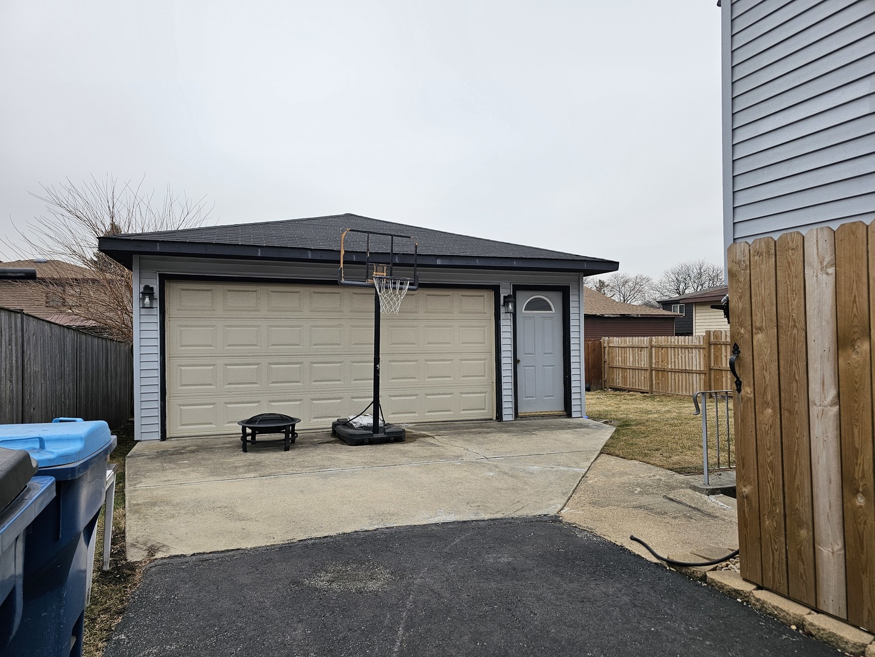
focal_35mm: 23
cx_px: 438
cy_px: 328
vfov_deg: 58.9
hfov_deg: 73.9
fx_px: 581
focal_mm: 6.3
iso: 20
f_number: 1.7
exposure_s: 1/207
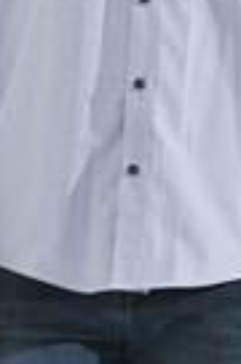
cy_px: -82
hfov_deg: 2.5
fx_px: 5541
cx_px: 110
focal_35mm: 549
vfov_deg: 3.8
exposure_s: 1/160
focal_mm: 160
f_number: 6.3
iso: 125
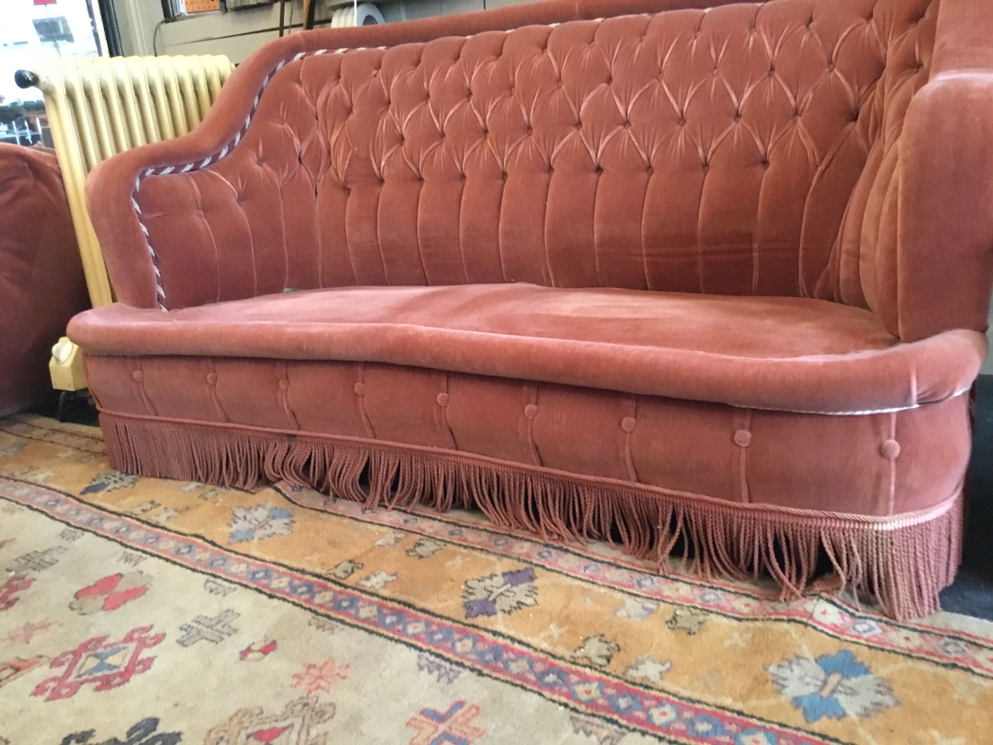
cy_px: 372
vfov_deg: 45.4
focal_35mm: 31
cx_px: 496
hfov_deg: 58.4
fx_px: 889
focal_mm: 3.3
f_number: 2.4
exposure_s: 1/17
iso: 400
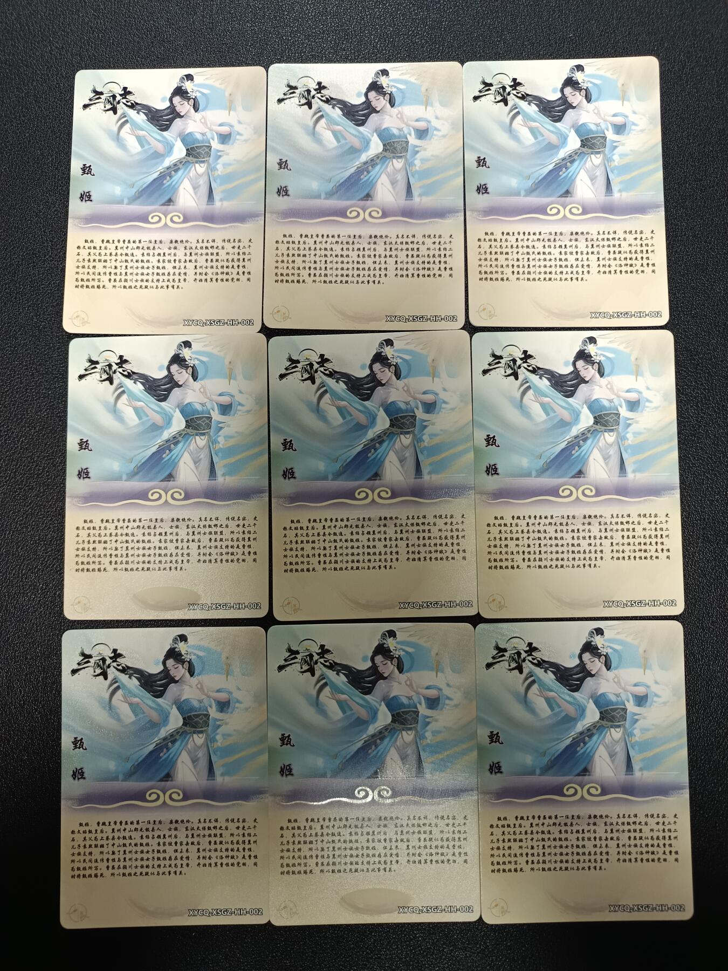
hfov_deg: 56.8
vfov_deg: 71.6
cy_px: 486
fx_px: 673
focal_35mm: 24
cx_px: 364
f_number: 1.7
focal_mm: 5.31
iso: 495
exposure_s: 1/50
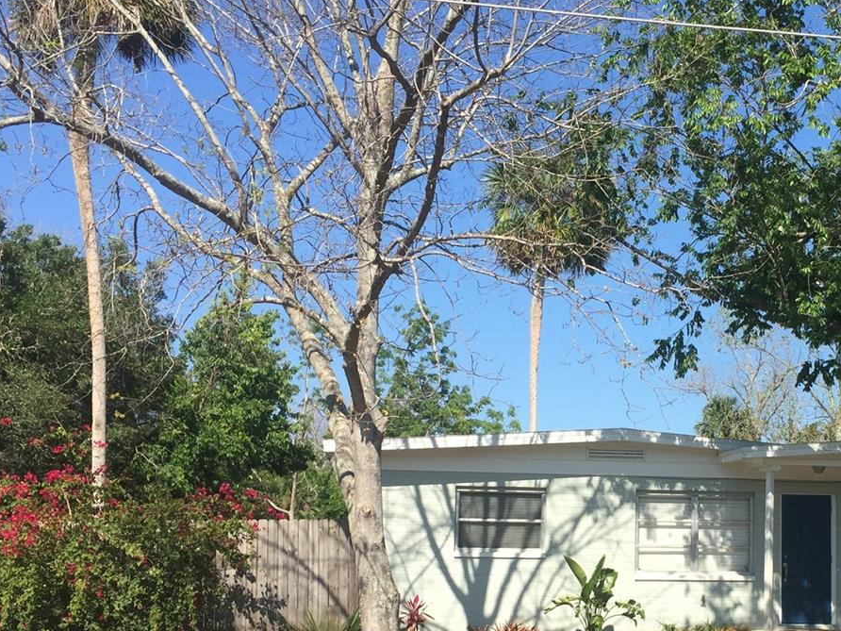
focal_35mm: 52
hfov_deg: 35.9
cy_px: 450
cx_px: 646
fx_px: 1263
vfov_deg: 27.7
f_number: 2.2
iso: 32
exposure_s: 1/1721
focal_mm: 4.15
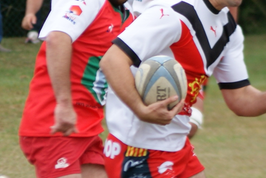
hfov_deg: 2.3
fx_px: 6655
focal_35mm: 900
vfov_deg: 1.5
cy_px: 58
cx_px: 169
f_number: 4.5
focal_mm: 150
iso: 200
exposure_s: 1/500
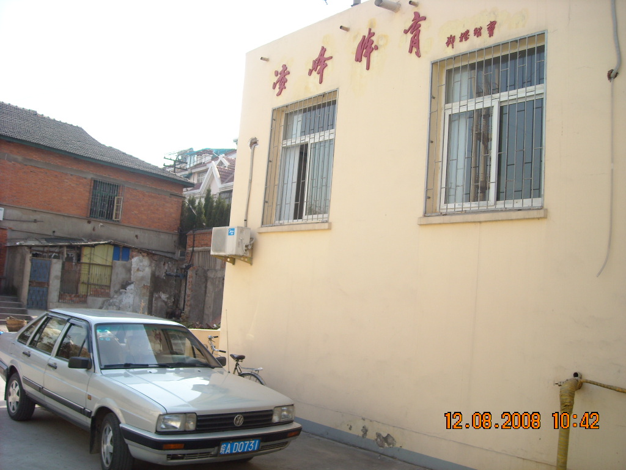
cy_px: 235
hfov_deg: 52.6
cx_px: 313
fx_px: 633
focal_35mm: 35
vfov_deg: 40.7
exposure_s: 1/353
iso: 64
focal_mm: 5.7
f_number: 2.8
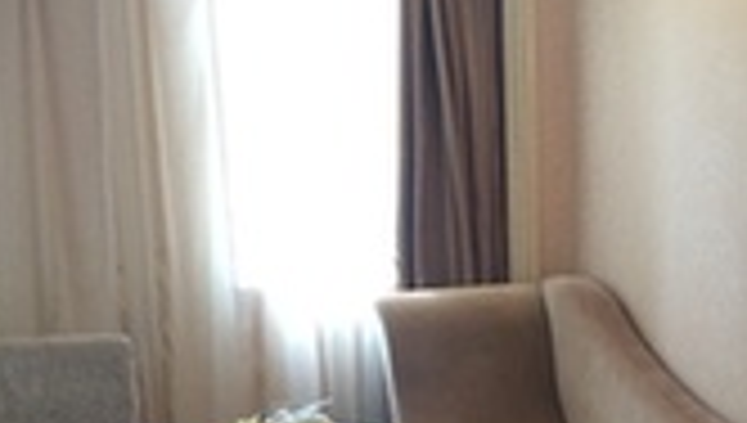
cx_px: 844
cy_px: 506
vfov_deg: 12.5
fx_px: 1885
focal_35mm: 95
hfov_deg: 21.2
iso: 200
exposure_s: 1/33
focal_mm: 4.12
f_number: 2.2
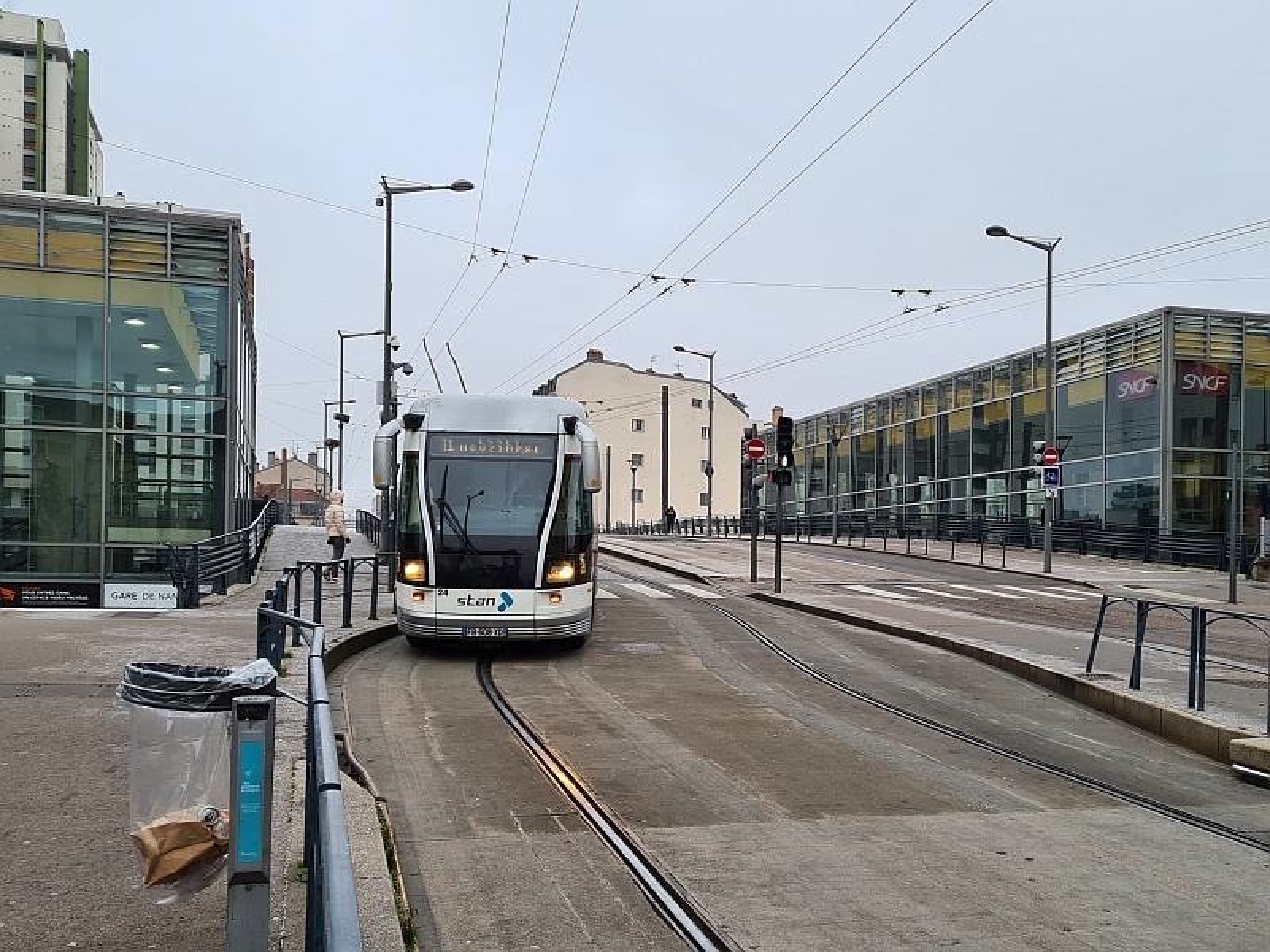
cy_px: 476
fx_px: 954
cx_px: 635
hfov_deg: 67.3
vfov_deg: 53.1
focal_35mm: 26
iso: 50
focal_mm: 5.4
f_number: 1.8
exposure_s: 1/107
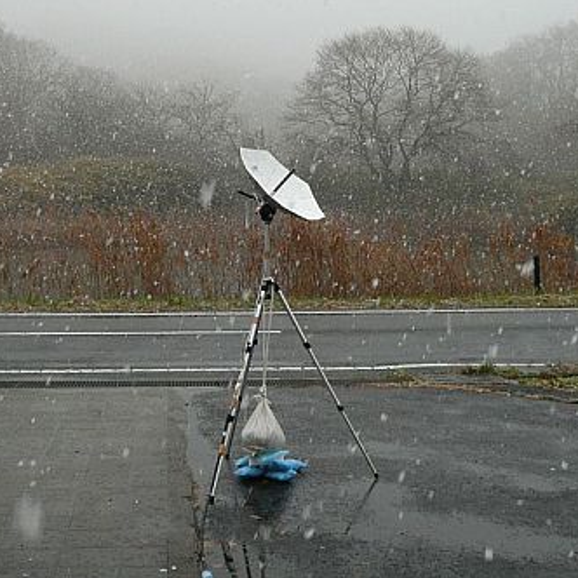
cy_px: 178
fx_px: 1096
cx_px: 240
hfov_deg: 29.5
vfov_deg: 29.3
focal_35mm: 58
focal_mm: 4.6
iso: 100
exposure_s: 1/100
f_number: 3.3
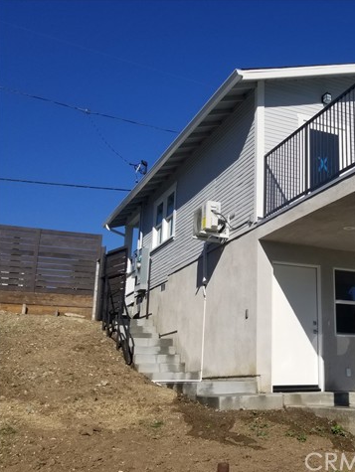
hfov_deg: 38.2
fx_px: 478
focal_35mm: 35
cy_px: 237
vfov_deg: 52.6
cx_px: 313
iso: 50
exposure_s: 1/4545
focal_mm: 4.25
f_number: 1.7
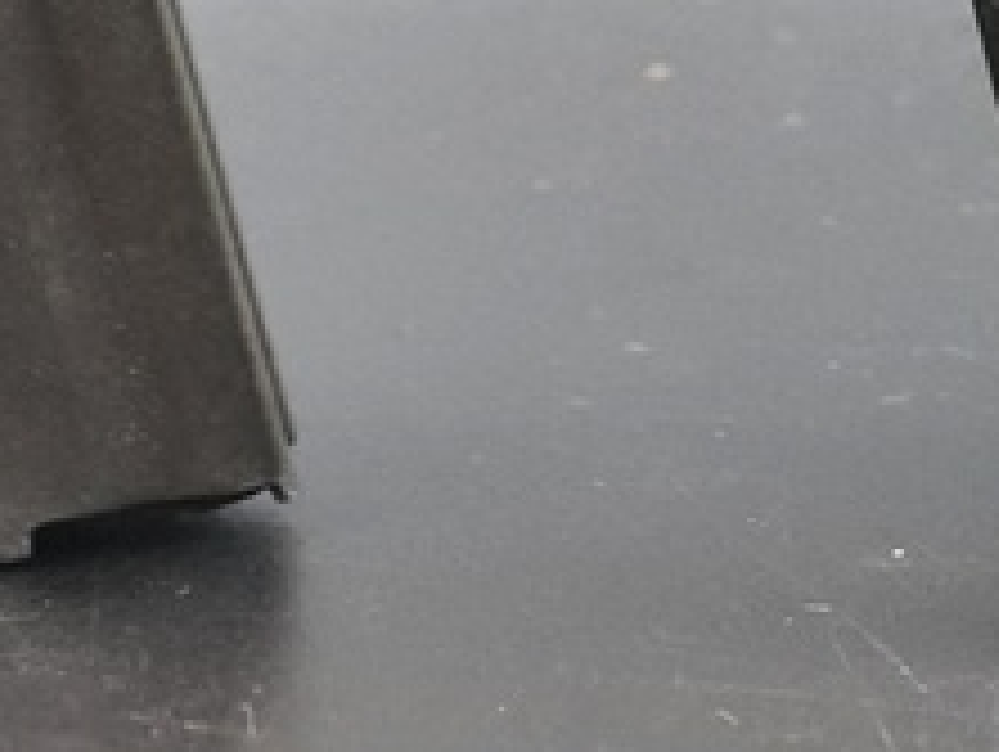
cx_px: 274
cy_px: -558
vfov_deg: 3.2
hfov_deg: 4.3
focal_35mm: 459
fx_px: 13261
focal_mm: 22.48
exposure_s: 1/10.9
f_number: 2.67
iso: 1126
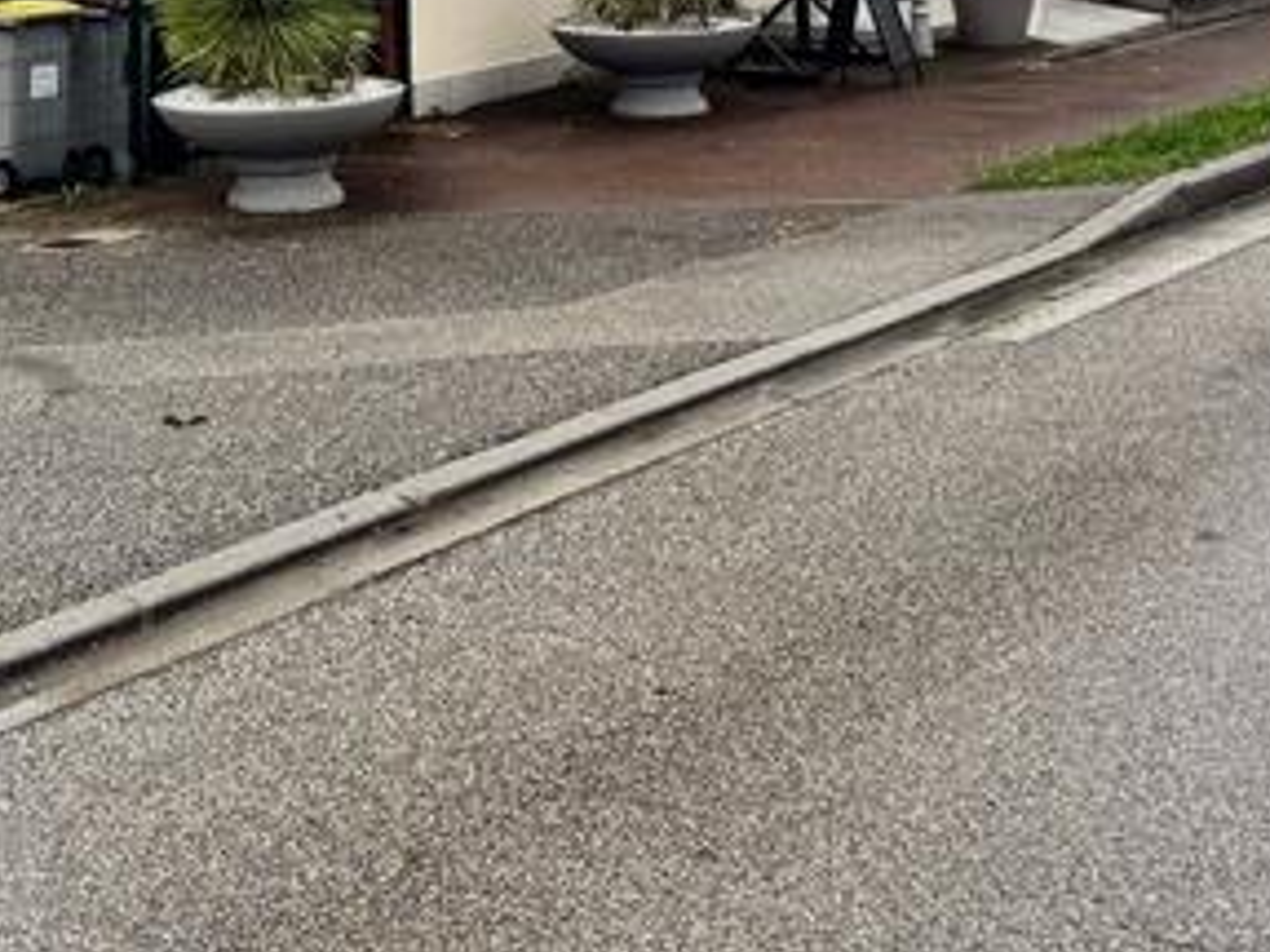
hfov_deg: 28.2
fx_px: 2457
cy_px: -372
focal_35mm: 67
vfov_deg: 19.7
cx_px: 204
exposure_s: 1/2833
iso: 80
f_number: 1.78
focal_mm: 6.76
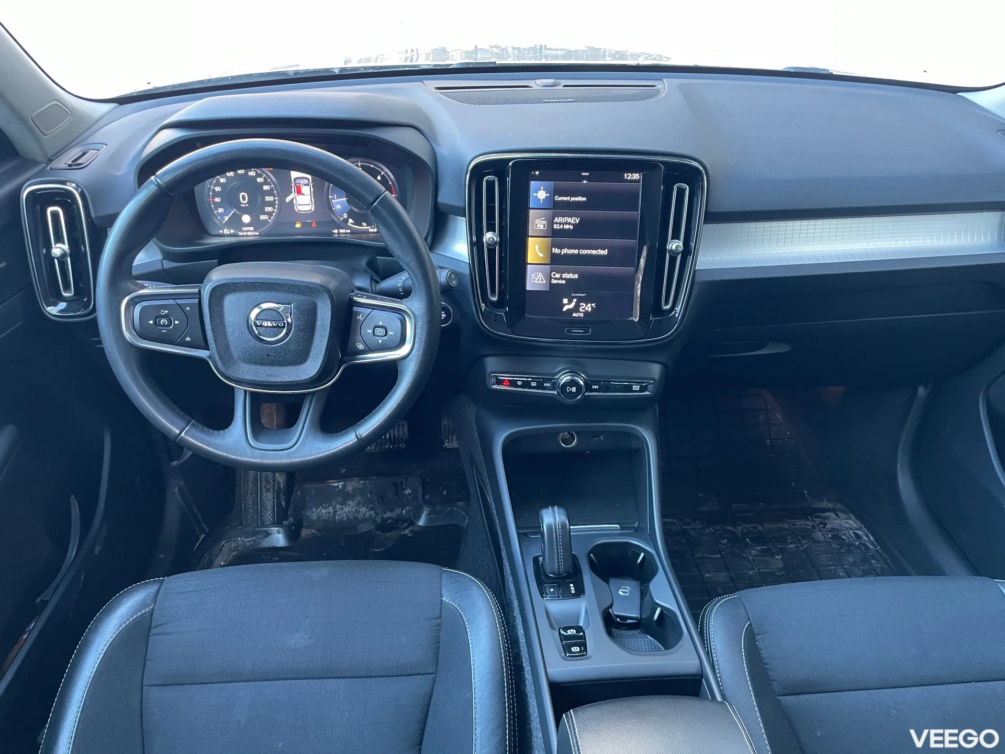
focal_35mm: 26
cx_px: 502
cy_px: 377
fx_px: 755
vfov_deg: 53.1
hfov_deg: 67.3
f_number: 1.6
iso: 250
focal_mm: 4.2
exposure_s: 1/60
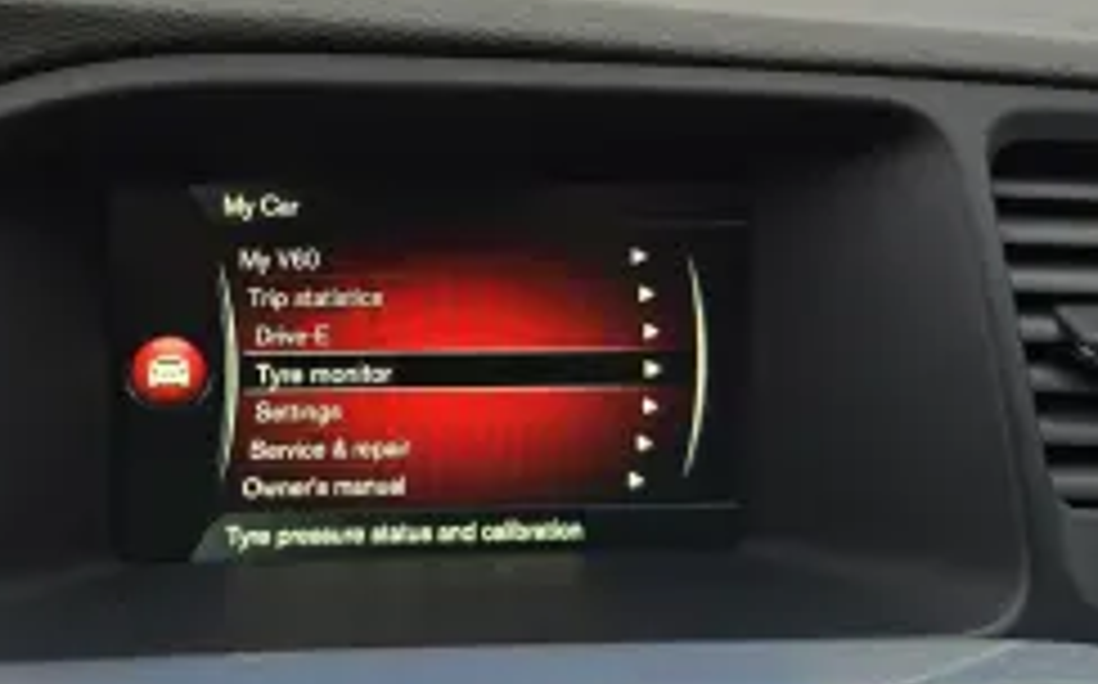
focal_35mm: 36
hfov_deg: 53.4
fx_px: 1076
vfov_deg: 35.1
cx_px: 405
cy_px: 274
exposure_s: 1/100
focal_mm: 6.3
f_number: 1.7
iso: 160
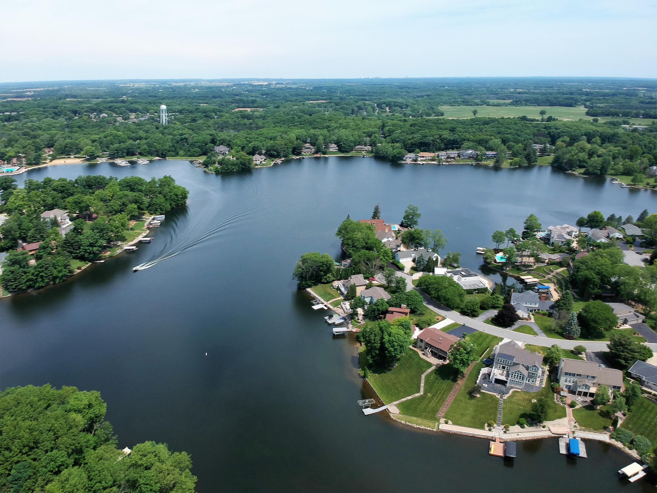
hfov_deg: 69.4
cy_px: 246
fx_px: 474
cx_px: 328
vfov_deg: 54.9
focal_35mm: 25
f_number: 2.6
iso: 101
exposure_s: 1/1250
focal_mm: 4.49
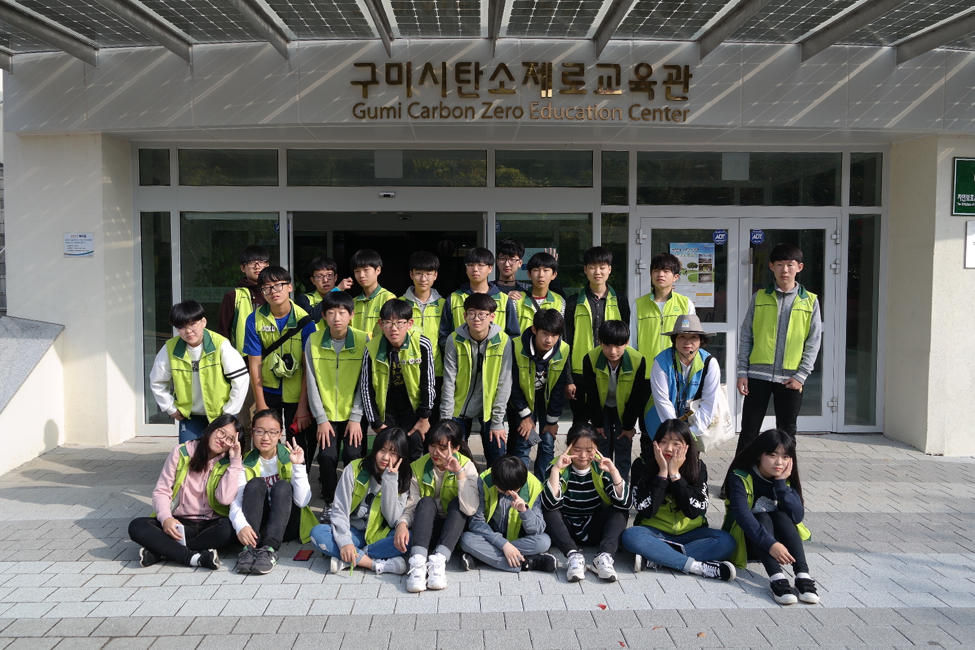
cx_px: 488
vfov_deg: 43.6
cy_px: 325
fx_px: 812
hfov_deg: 61.9
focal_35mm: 30
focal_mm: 20
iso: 100
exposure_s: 1/250
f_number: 5.6
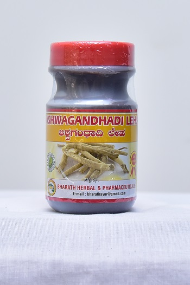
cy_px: 142
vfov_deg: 38.2
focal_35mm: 52
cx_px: 95
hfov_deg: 26.0
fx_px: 412
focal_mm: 52
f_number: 4
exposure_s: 1/125
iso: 1250
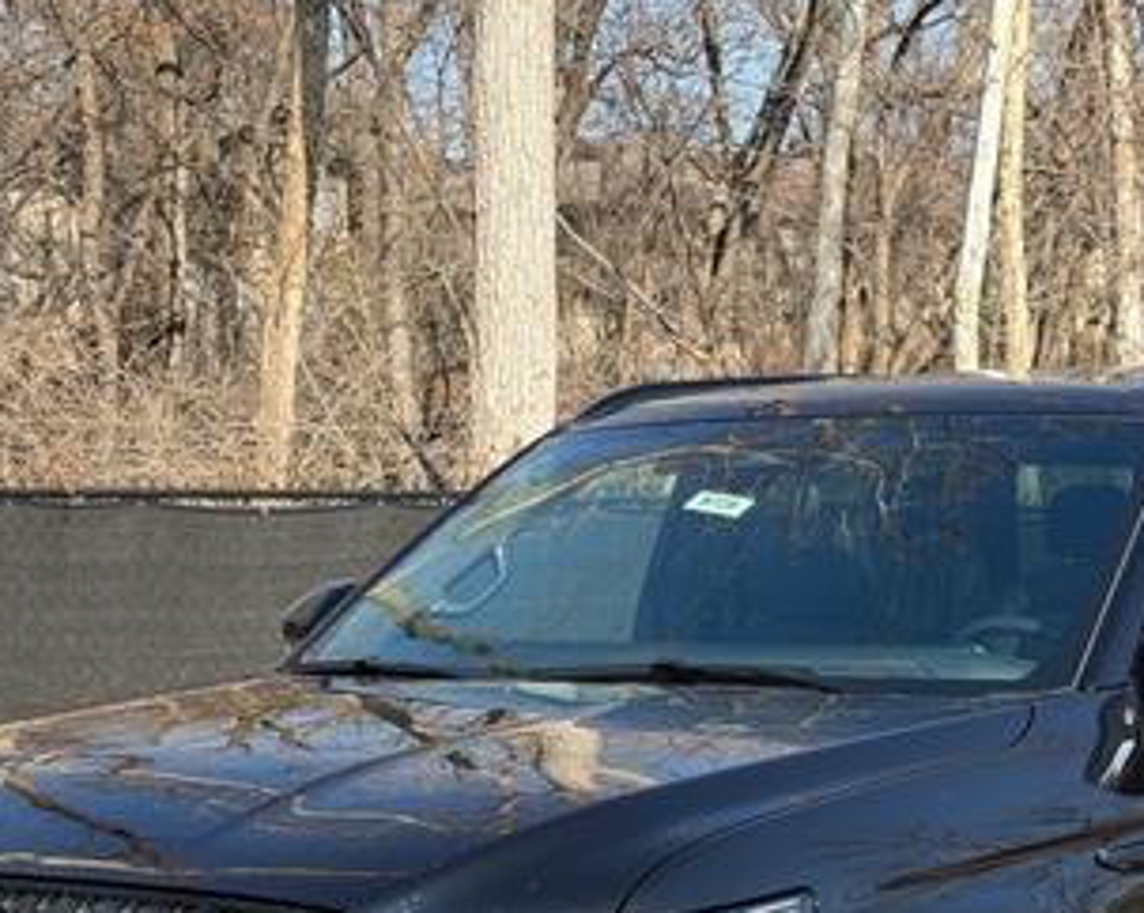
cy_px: 868
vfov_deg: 15.3
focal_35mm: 99
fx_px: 3350
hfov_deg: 19.3
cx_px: 759
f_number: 1.78
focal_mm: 6.76
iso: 80
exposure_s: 1/1931
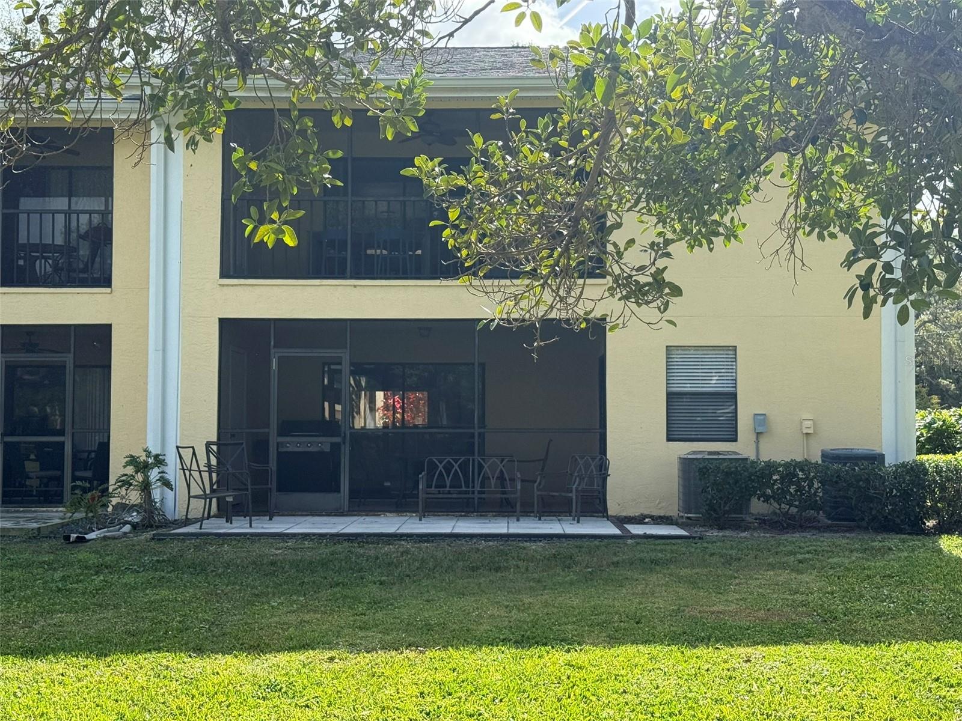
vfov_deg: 30.3
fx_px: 1334
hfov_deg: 39.7
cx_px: 481
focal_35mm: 48
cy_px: 360
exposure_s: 1/1795
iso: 100
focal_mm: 6.76
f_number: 1.78
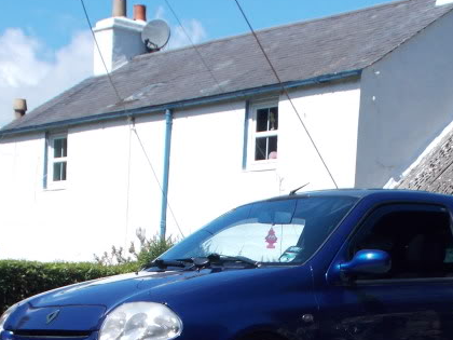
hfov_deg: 20.6
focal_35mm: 95
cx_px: 305
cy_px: 398
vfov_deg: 15.1
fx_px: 1243
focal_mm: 6.9
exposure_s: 1/100
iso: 80
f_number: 9.8
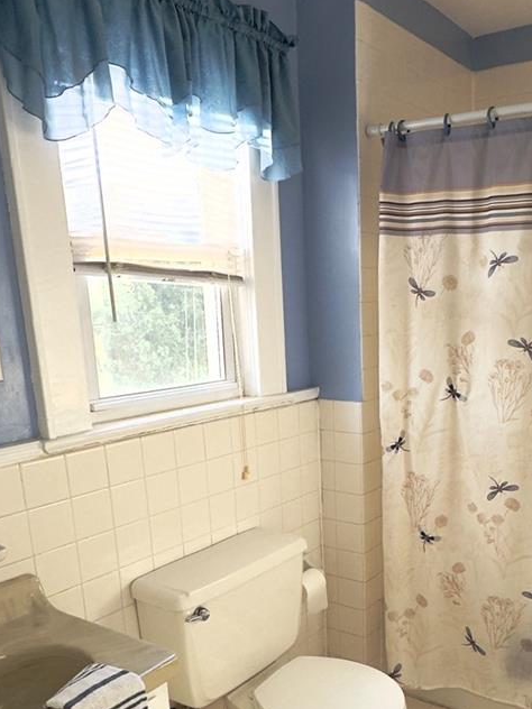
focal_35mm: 34
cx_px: 372
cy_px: 472
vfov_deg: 52.9
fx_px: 697
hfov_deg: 41.0
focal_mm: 2.22
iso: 100
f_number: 2.2
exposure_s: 1/99
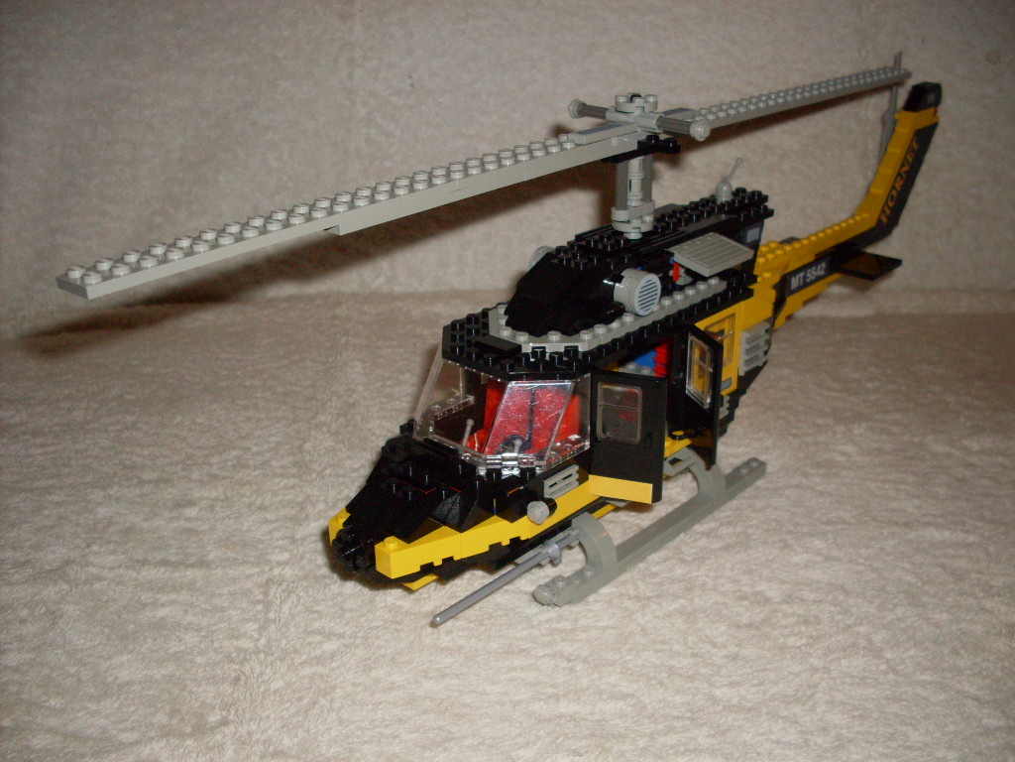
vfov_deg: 37.7
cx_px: 508
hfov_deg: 49.0
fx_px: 1114
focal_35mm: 38
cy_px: 381
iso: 100
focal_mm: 6.3
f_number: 2.8
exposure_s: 1/45
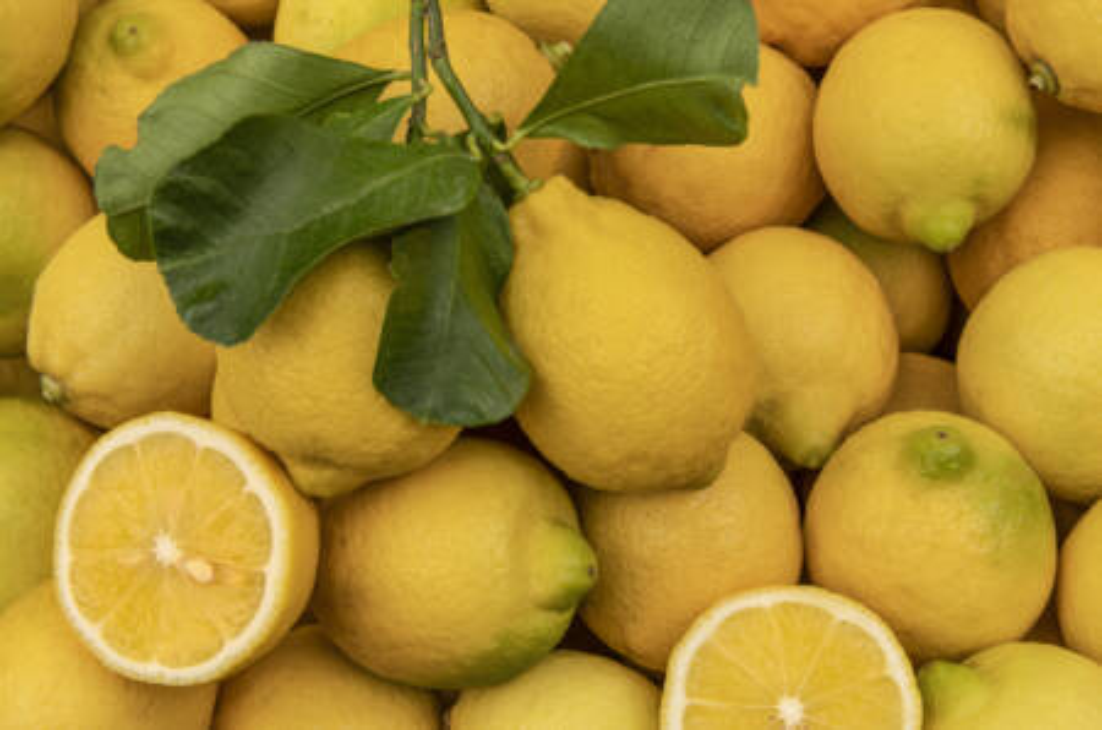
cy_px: 365
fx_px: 1527
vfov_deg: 26.9
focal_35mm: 50
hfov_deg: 39.7
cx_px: 551
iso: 64
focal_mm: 50
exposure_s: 1/13
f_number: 11
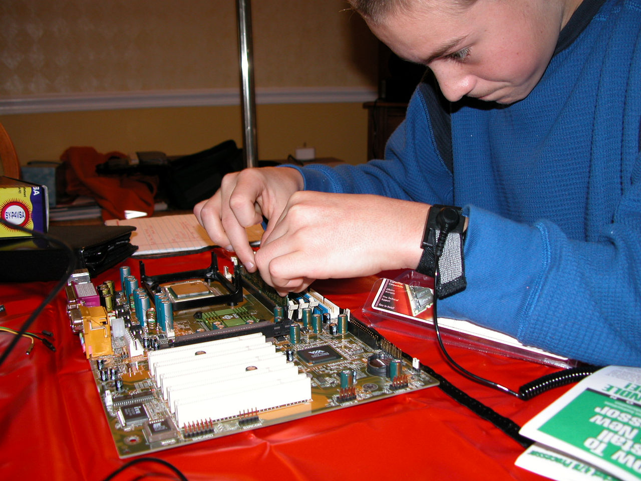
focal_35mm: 34
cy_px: 240
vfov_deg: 41.8
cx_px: 320
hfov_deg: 54.0
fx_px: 630
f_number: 2.8
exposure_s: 1/60
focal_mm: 8.9
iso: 100
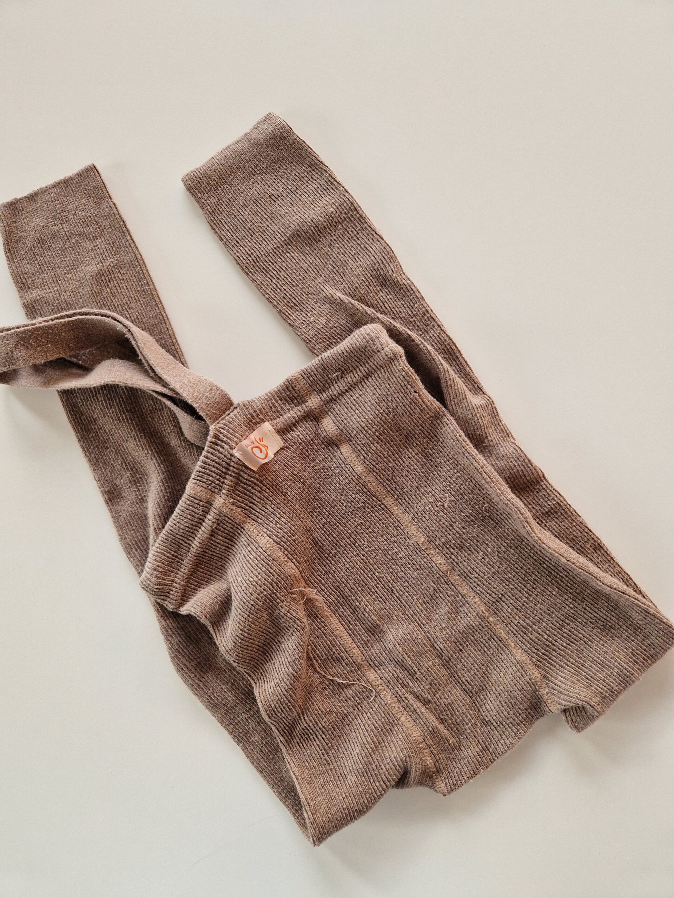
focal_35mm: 23
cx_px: 337
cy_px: 449
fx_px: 597
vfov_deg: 73.9
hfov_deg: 58.9
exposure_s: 1/180
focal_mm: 5.4
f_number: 1.8
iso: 125
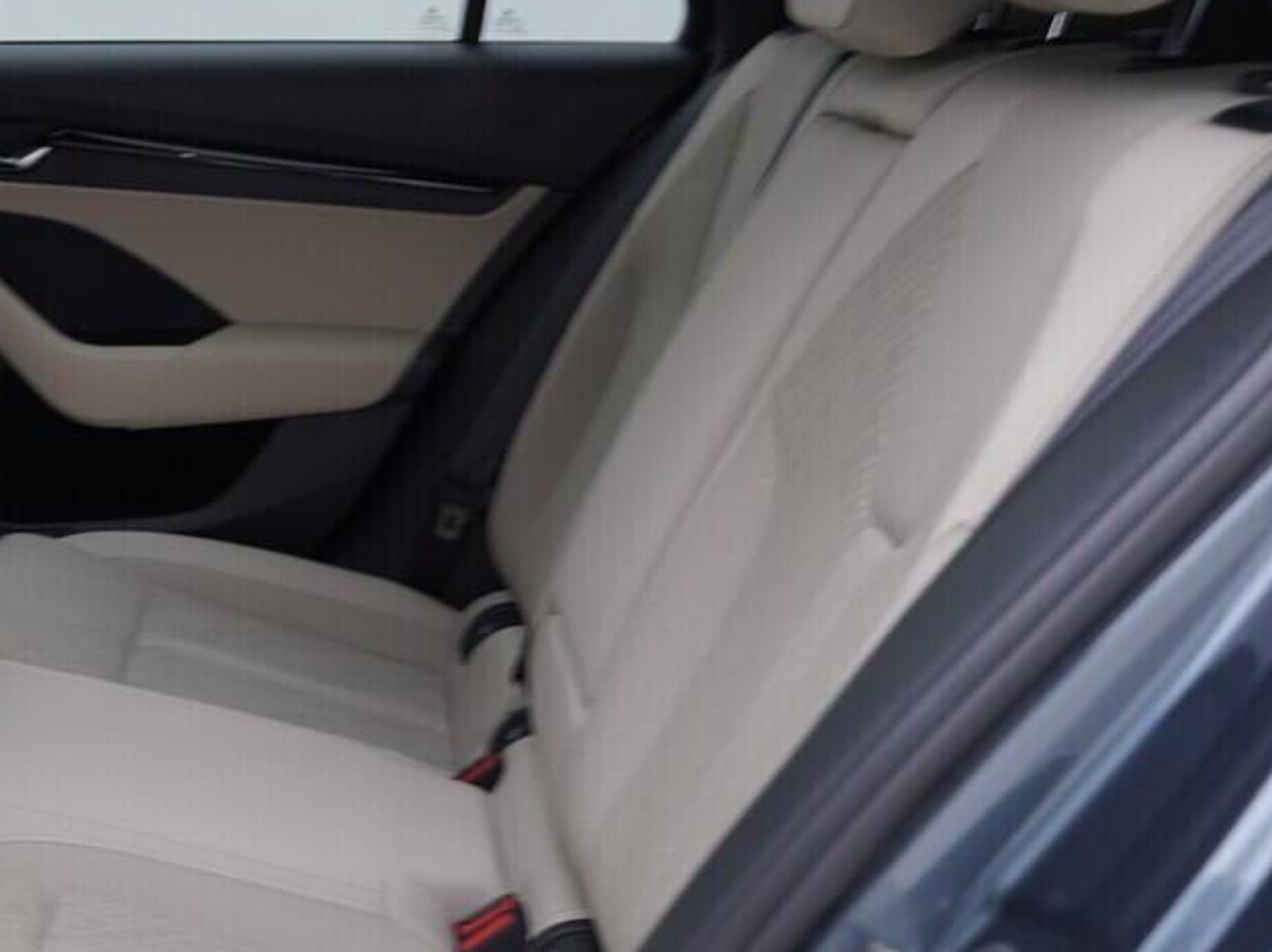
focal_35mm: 57
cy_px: 579
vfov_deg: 25.6
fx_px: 2094
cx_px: 266
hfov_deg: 32.9
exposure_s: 1/40
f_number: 2.8
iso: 125
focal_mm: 24
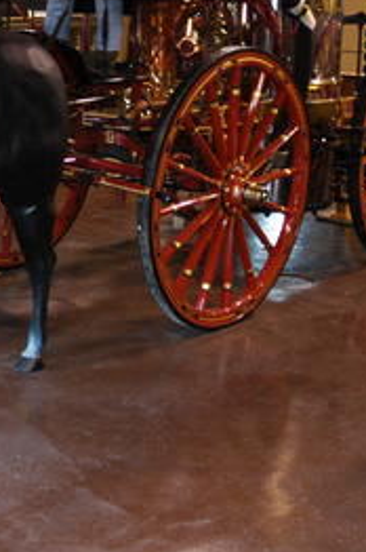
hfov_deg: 19.5
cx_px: -59
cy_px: 145
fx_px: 1009
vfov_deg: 30.1
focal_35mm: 66
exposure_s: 1/15
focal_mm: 18
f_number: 3.5
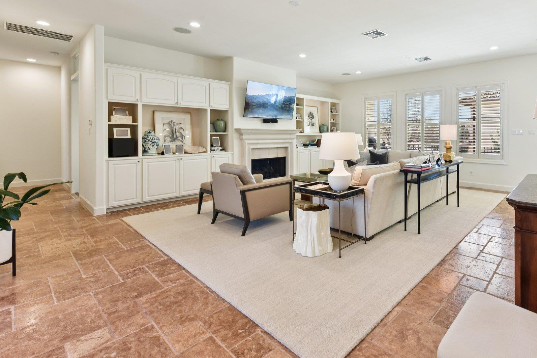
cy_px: 142
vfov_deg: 66.7
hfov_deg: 88.3
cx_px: 334
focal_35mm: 18
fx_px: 268
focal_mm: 14
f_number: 8
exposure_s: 1/15
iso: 200
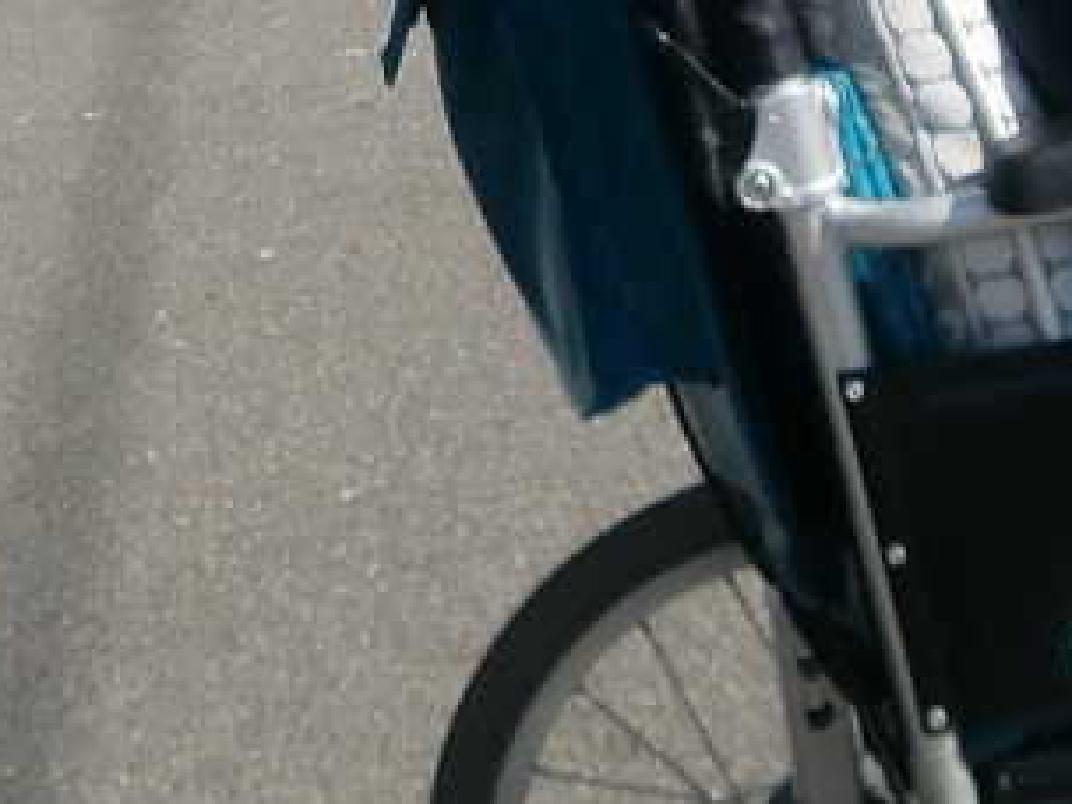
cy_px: -386
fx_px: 4274
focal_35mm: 138
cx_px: 169
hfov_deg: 14.2
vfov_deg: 10.4
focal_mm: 4.65
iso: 64
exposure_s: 1/200
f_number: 7.8
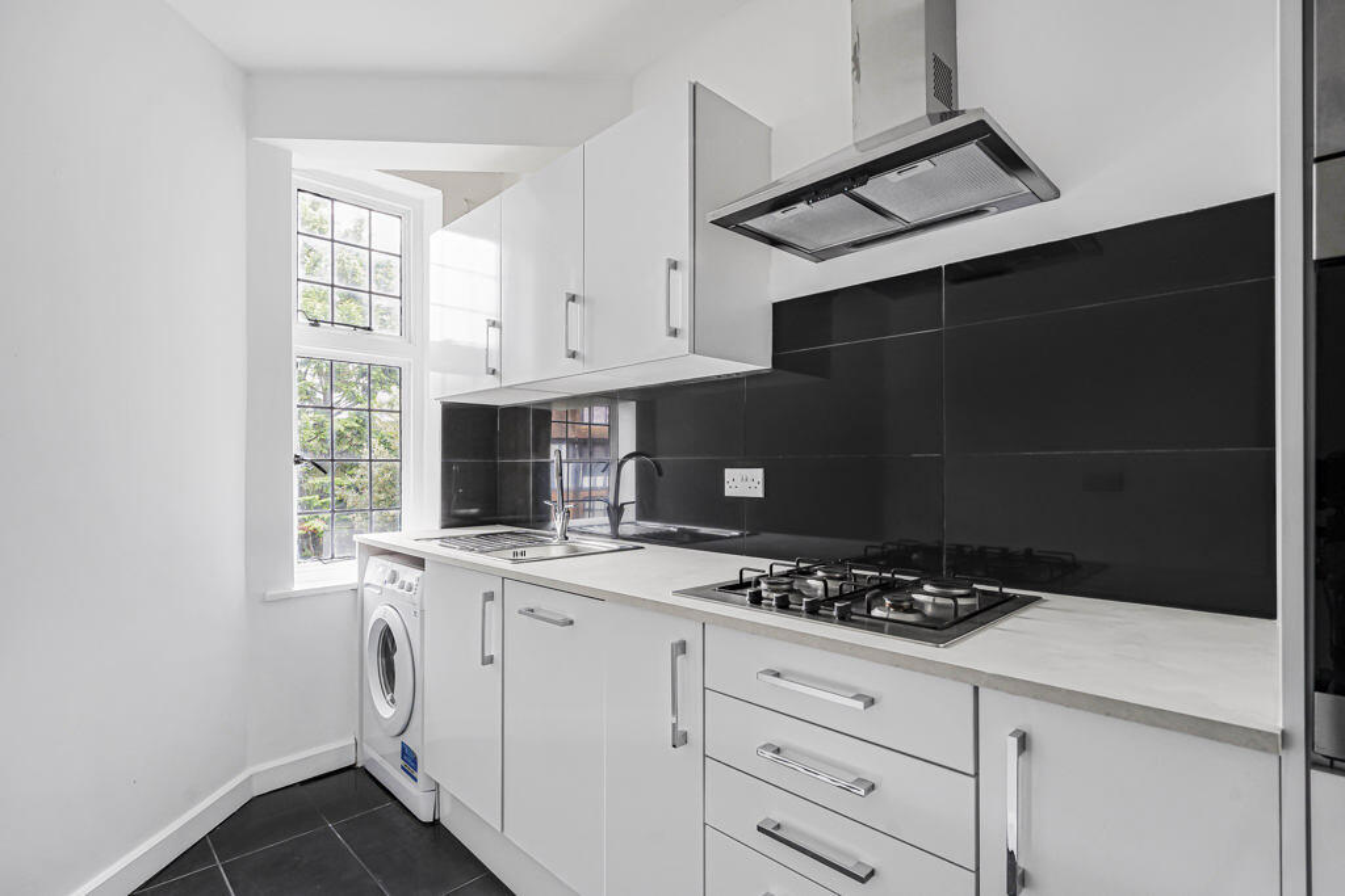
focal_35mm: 17
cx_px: 672
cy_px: 448
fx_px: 635
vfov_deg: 70.5
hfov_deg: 93.3
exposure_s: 1/30
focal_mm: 17
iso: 400
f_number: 8
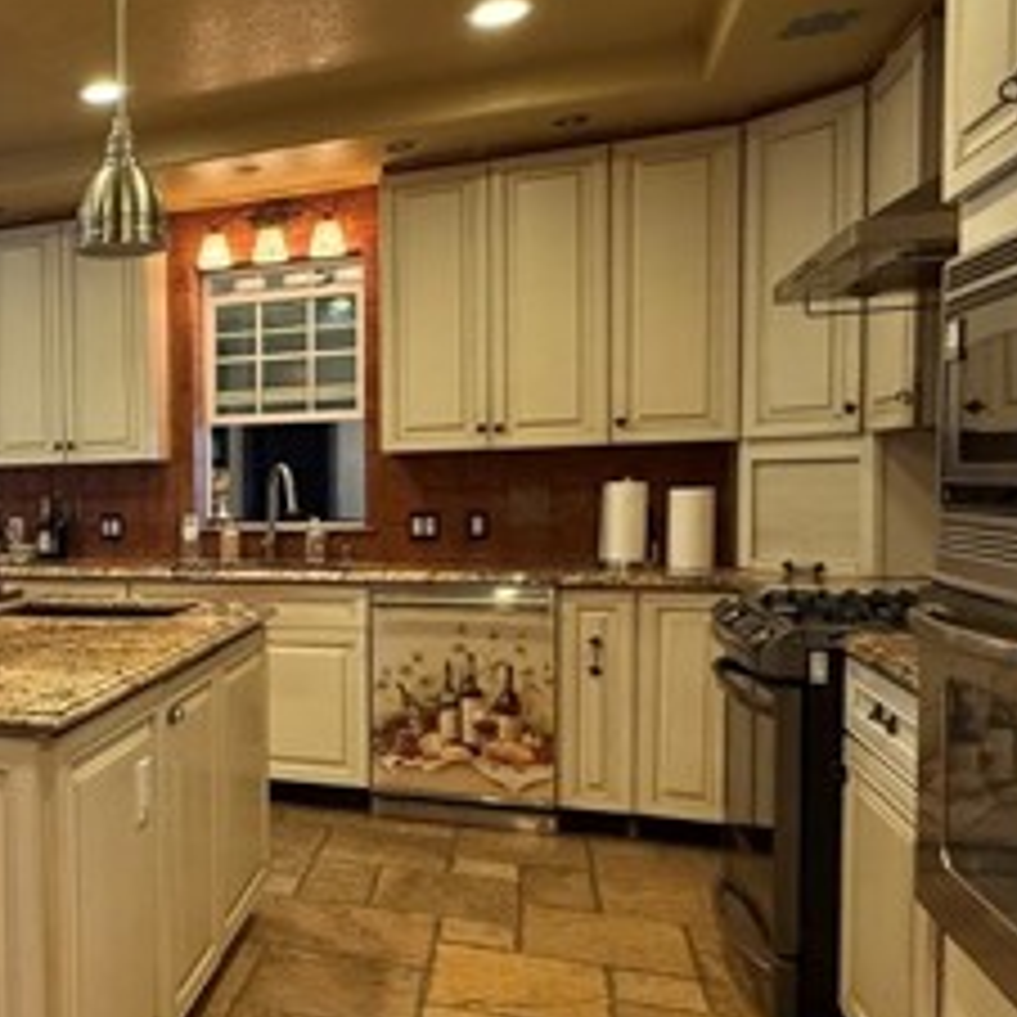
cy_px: 549
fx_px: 1163
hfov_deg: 39.5
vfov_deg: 47.2
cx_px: -76
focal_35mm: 35
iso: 500
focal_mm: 2.22
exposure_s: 1/120
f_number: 2.2
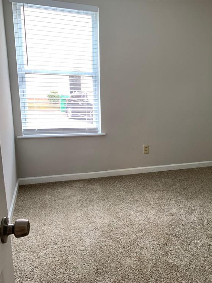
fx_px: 286
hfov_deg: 38.5
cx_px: 183
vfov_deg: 52.6
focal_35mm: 35
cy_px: 141
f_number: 1.8
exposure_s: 1/60
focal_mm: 4.25
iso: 160
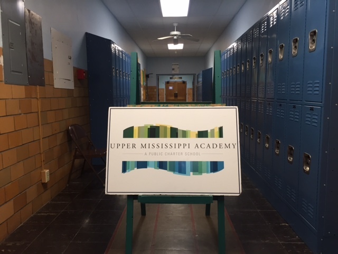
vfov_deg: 48.2
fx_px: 283
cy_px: 127
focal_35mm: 29
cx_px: 169
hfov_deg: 61.7
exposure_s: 1/30
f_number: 2.2
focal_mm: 4.15
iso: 80
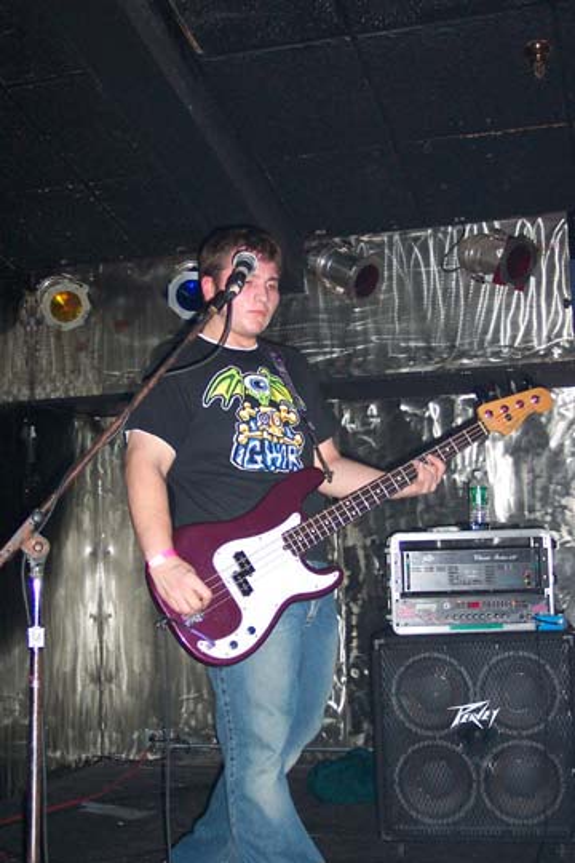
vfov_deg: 38.9
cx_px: 288
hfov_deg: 26.5
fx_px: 1222
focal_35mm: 51
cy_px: 432
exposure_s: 1/45
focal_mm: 10.7
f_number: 3.4
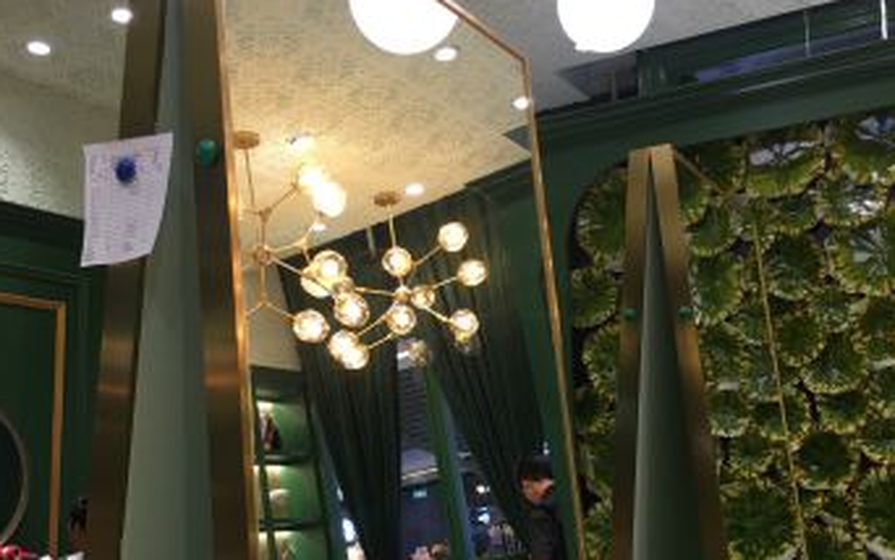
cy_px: 334
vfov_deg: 30.5
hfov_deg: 47.2
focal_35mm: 42
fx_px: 1025
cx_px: 445
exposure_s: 1/17
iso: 32
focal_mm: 4.15
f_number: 2.2
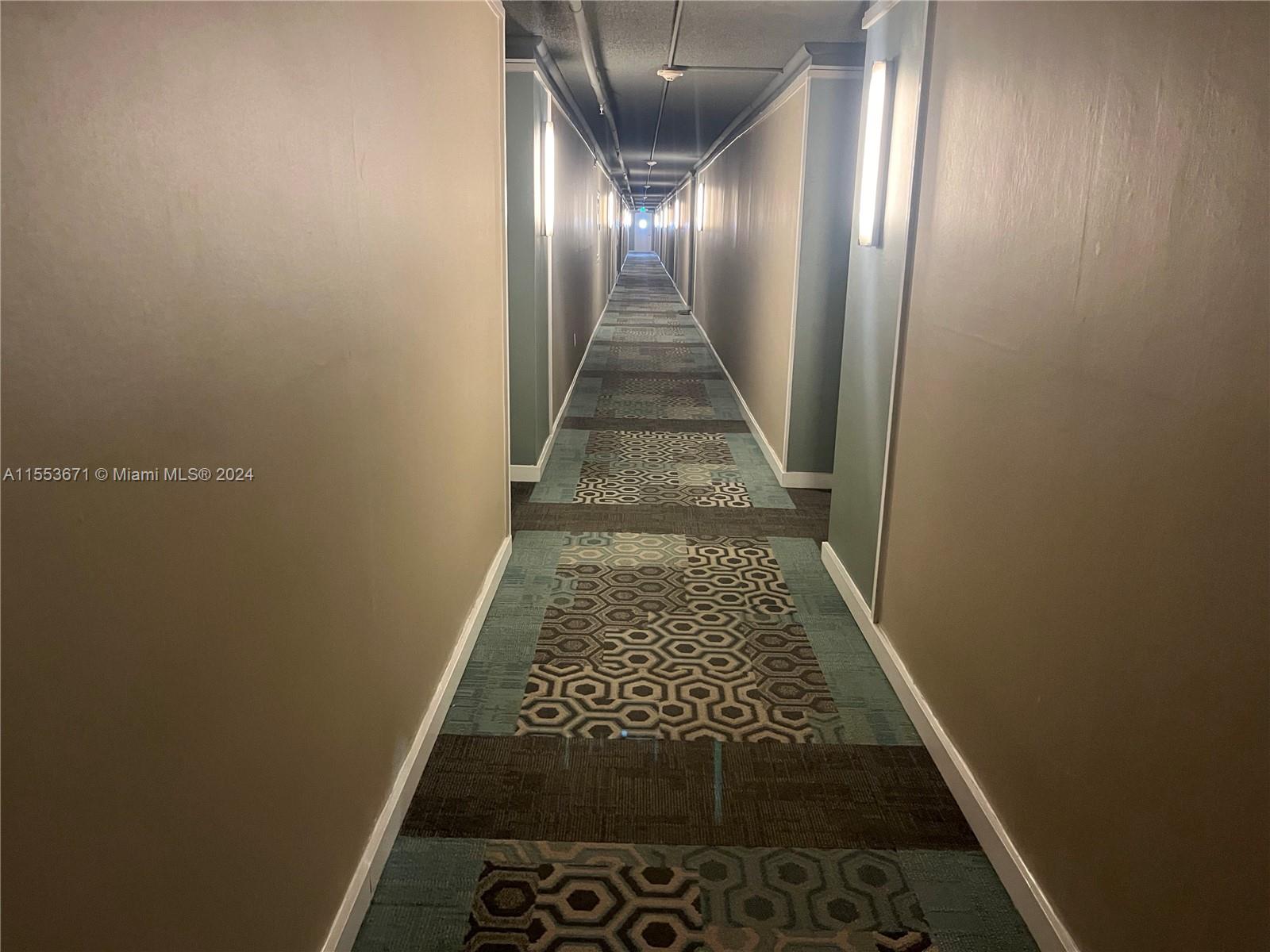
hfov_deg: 67.3
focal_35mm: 26
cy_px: 476
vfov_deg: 53.1
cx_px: 635
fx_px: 954
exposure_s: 1/40
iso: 500
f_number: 1.6
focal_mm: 5.1
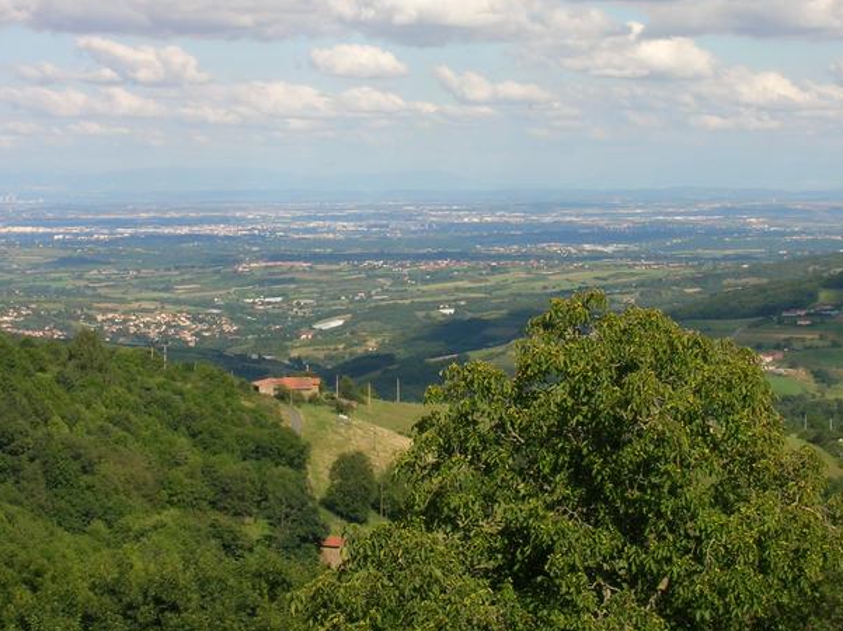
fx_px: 2531
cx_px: 404
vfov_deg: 14.2
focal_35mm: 104
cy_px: 230
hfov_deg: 18.9
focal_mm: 13
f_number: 6.9
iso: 50
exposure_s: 1/206
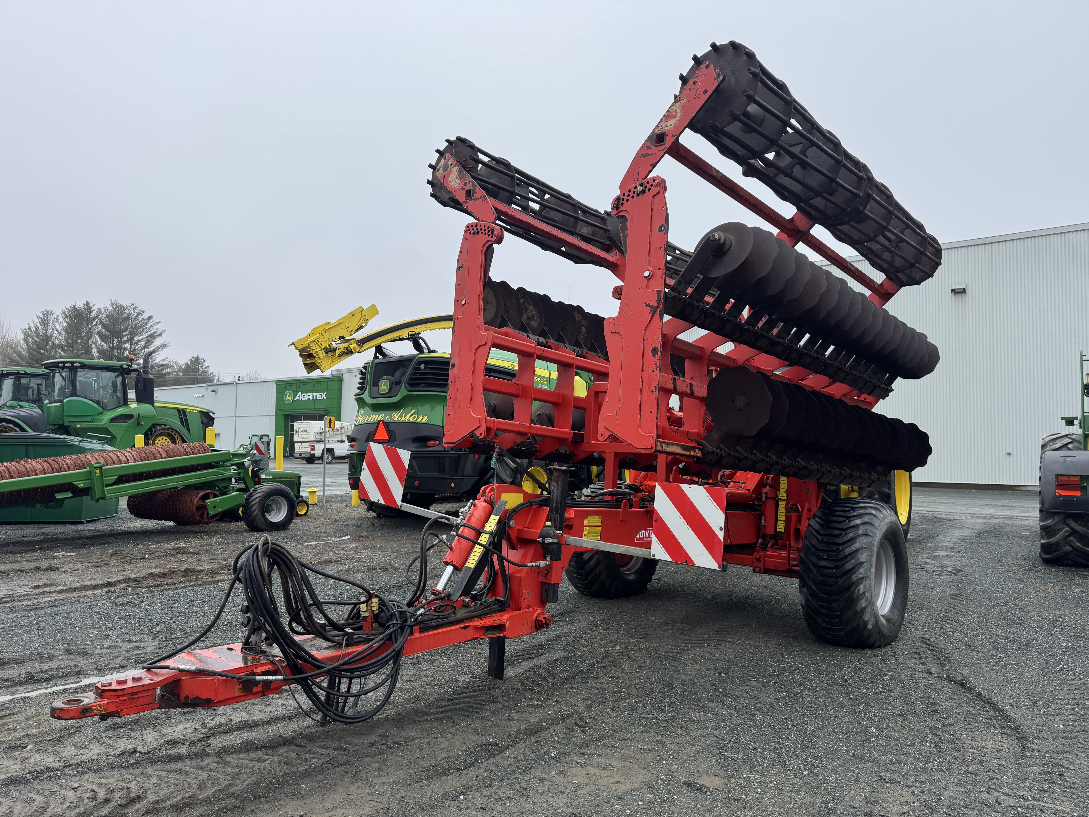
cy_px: 408
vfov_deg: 56.8
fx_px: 755
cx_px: 544
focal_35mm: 24
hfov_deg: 71.6
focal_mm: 6.76
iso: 80
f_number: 1.78
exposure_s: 1/1151
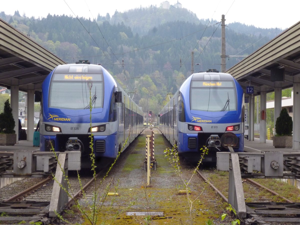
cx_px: 150
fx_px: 849
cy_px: 112
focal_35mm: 98
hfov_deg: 20.0
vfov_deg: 15.1
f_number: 6.2
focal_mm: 17.5
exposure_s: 1/125
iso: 250
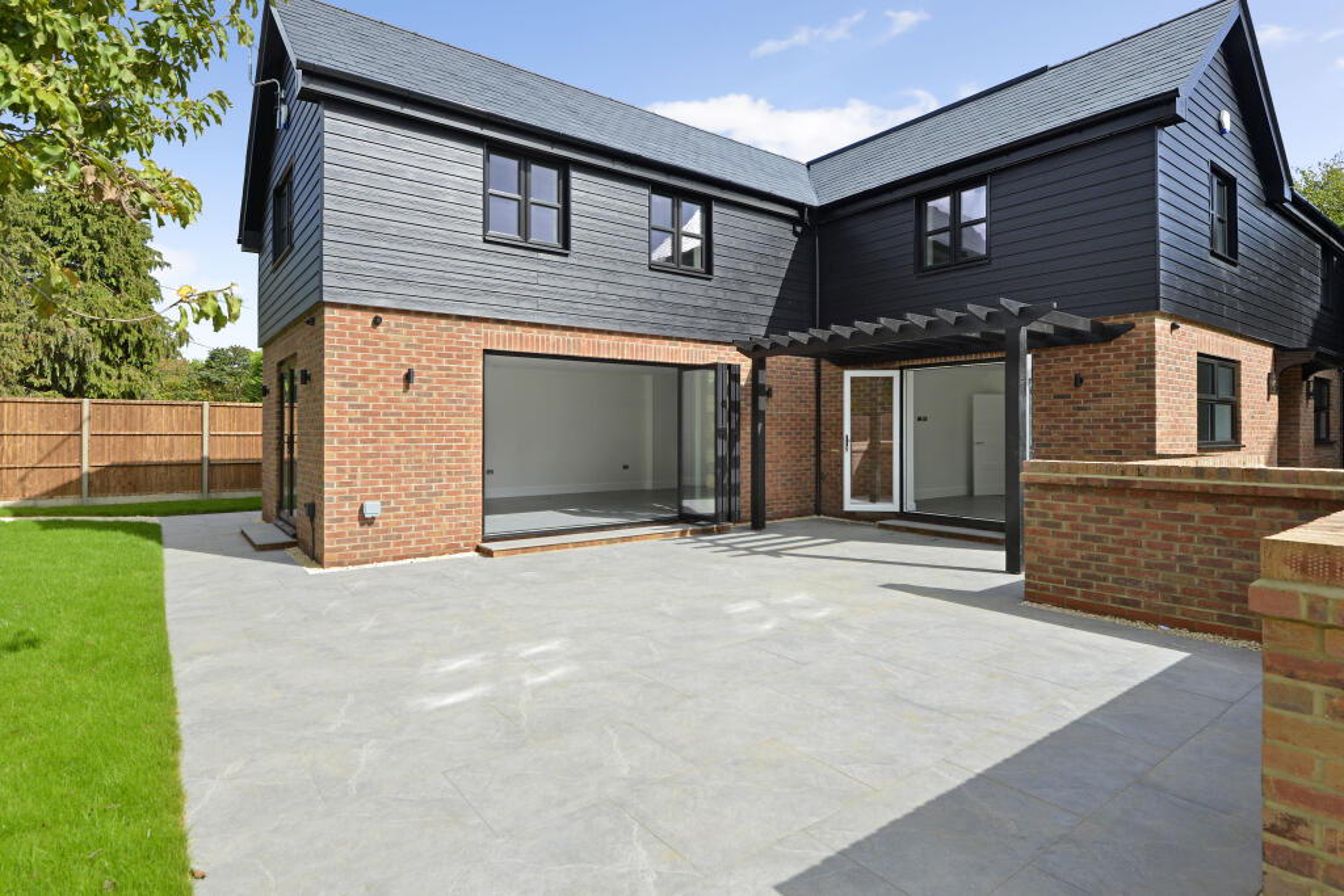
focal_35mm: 18
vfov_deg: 67.4
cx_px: 672
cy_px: 448
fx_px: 672
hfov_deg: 90.0
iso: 400
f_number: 14
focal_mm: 18
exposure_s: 1/100
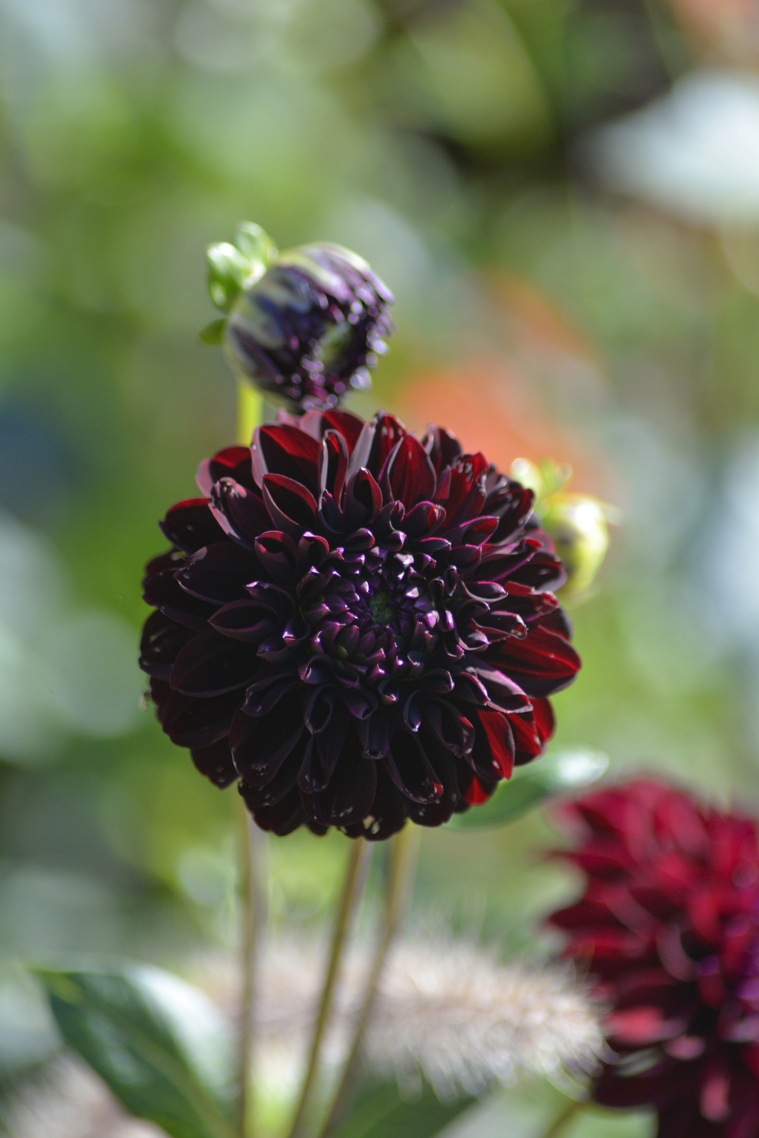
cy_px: 569
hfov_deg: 4.6
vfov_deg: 6.8
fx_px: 9520
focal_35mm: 301
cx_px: 380
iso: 800
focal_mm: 300
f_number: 5.6
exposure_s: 1/1000
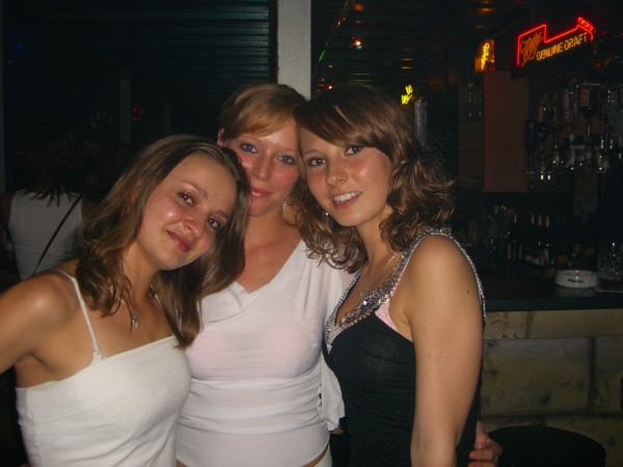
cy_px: 234
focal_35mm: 38
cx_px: 312
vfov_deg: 37.7
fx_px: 684
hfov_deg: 49.0
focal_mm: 7.9
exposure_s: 1/60
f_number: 2.8
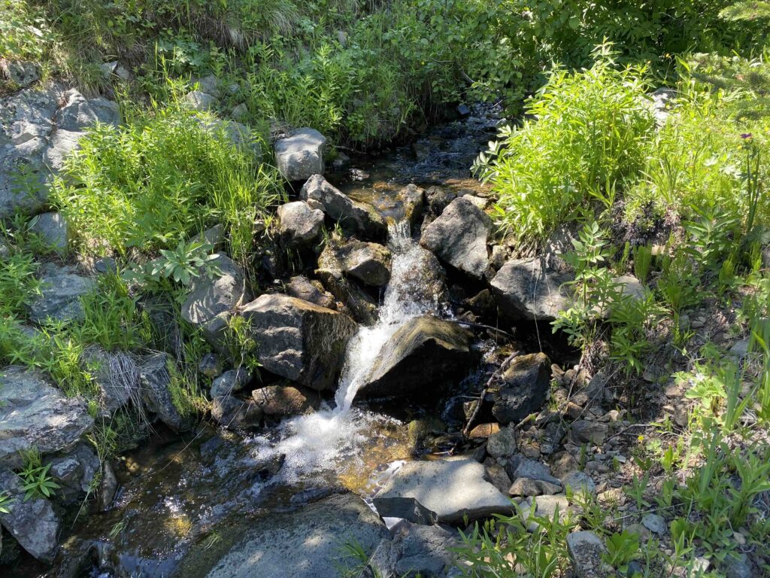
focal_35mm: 26
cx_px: 385
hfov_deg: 67.3
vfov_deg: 53.1
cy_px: 289
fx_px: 578
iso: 32
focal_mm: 4.25
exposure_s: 1/142
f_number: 1.8
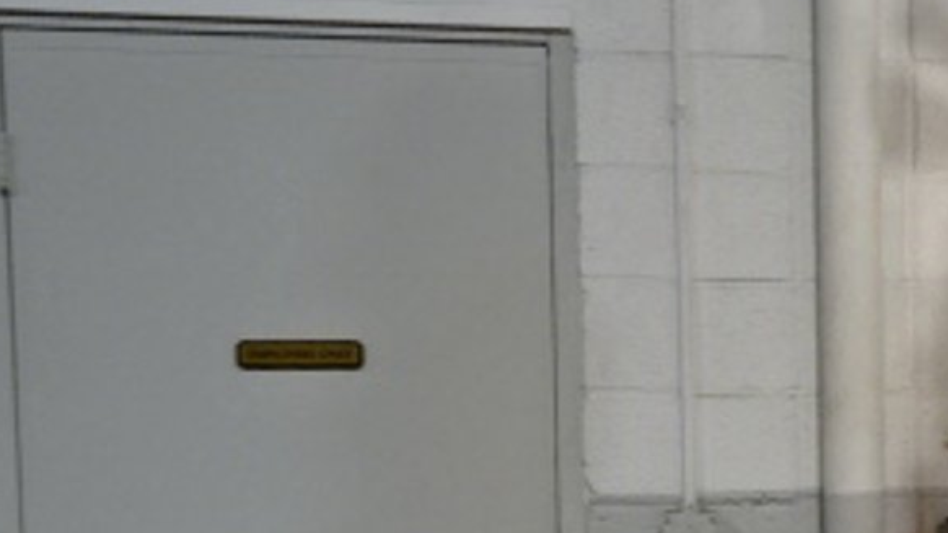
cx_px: 1092
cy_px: 482
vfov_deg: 17.5
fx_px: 1709
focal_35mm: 68
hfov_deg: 27.8
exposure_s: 1/30
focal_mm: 4.1
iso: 400
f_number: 3.5
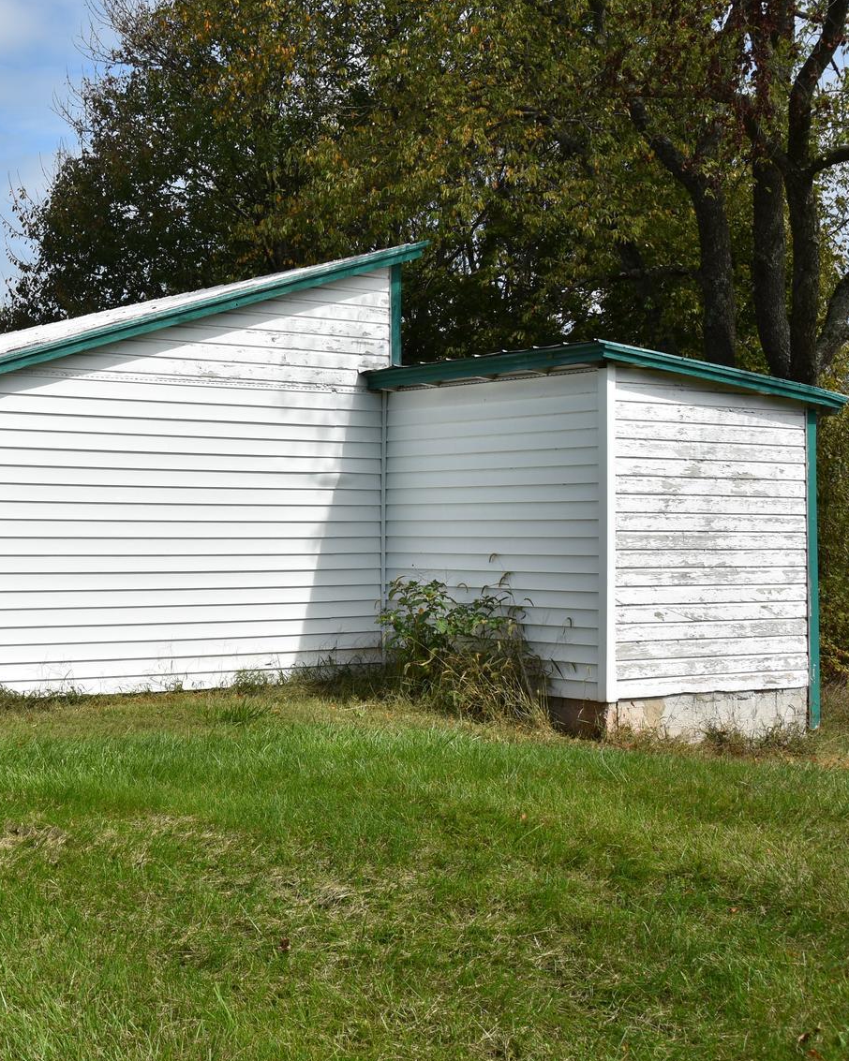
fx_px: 1759
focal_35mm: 56
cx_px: 82
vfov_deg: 33.6
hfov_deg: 26.2
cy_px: 544
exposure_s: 1/500
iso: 140
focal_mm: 22
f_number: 8
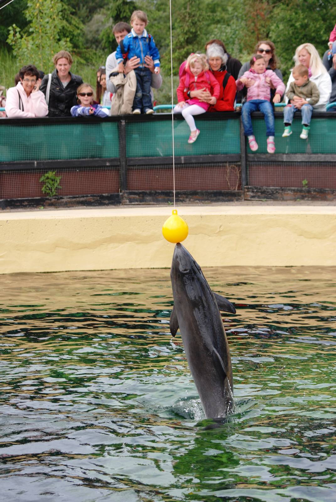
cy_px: 251
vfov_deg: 19.4
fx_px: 1466
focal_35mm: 105
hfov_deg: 13.1
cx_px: 168
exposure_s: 1/500
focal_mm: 70
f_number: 5.6
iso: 180
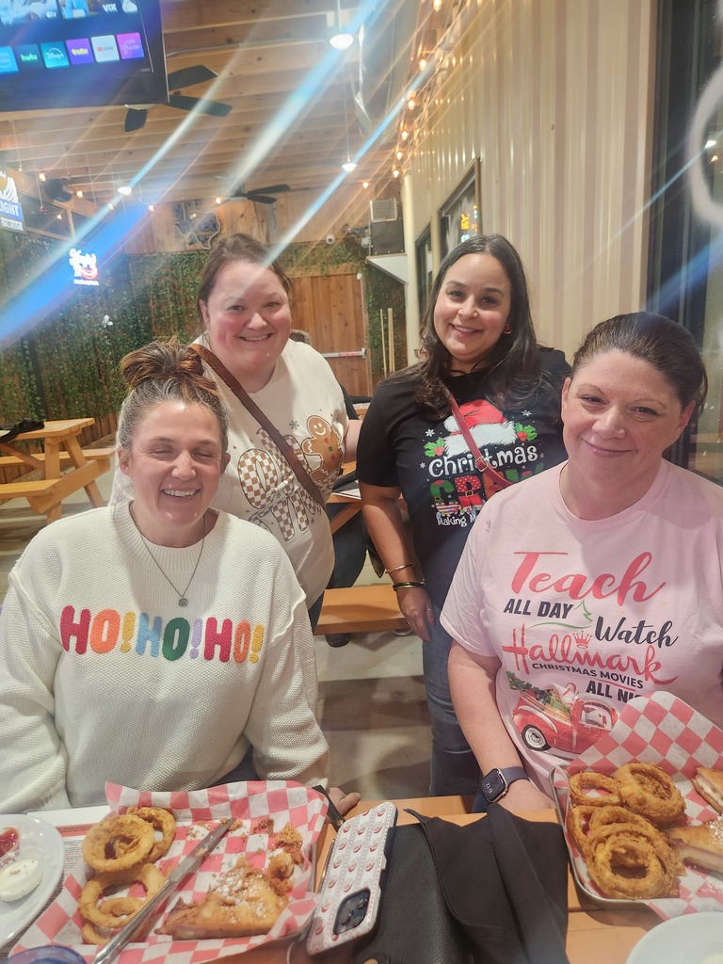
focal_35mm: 23
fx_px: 641
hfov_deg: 58.9
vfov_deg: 73.9
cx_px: 362
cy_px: 482
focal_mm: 5.4
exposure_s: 1/60
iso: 500
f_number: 1.8
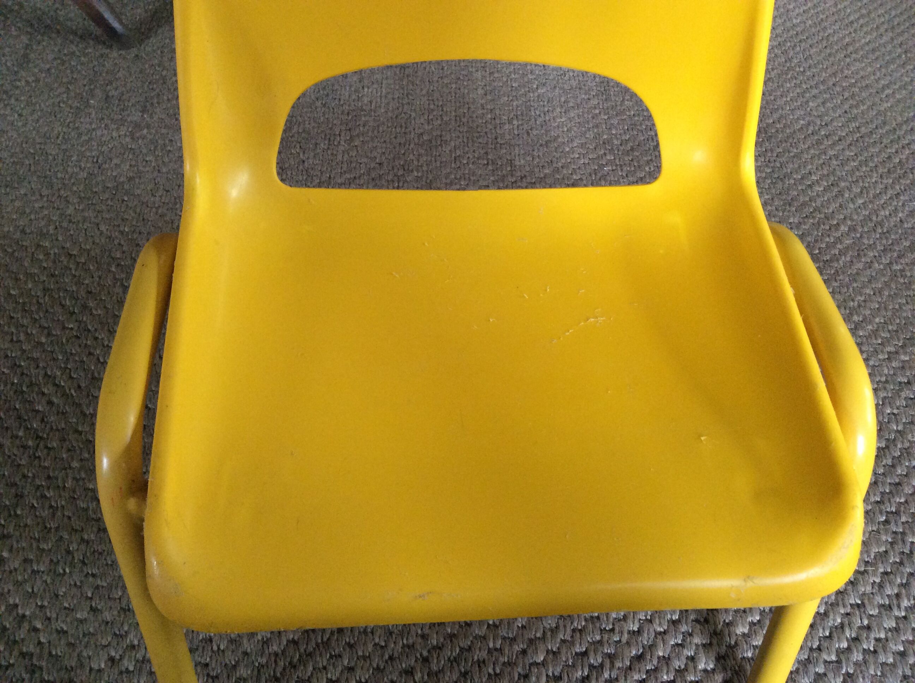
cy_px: 342
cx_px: 458
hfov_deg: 56.9
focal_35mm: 32
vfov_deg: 44.1
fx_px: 845
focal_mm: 3.3
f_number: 2.4
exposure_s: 1/25
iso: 200
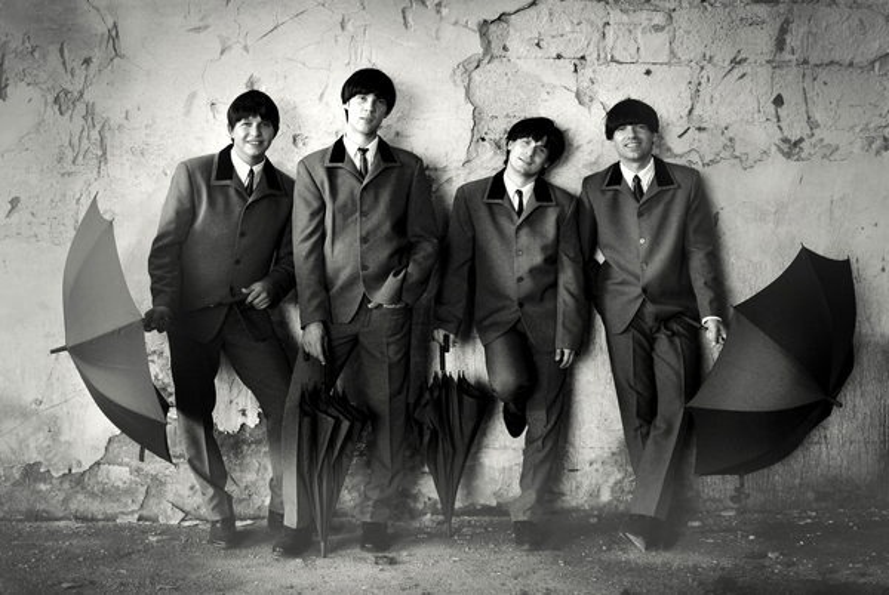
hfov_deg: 37.8
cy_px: 298
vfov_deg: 25.8
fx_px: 1298
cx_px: 444
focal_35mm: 52
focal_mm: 35
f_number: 1.8
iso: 400
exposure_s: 1/500
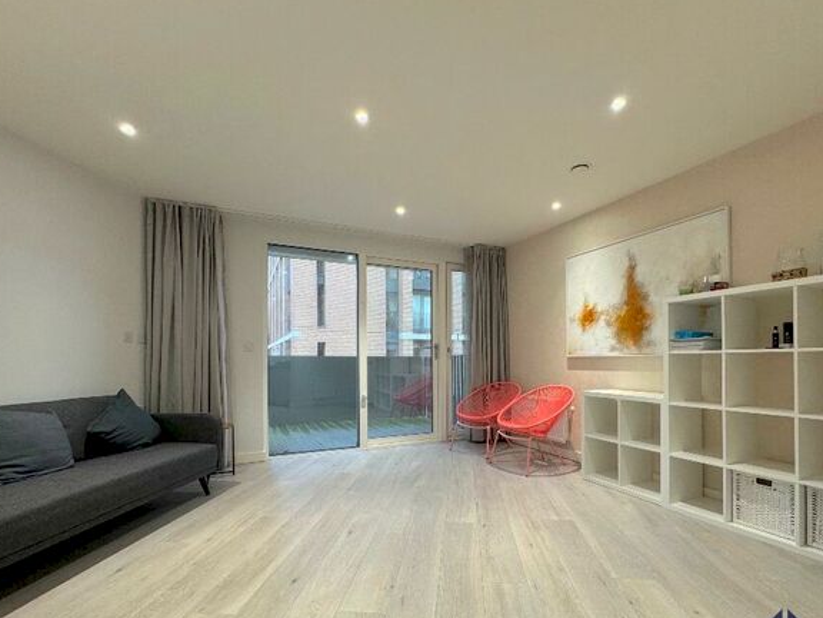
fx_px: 404
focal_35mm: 17
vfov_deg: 74.2
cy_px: 358
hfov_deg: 90.9
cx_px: 433
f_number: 2.2
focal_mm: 2.22
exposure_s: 1/50
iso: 160
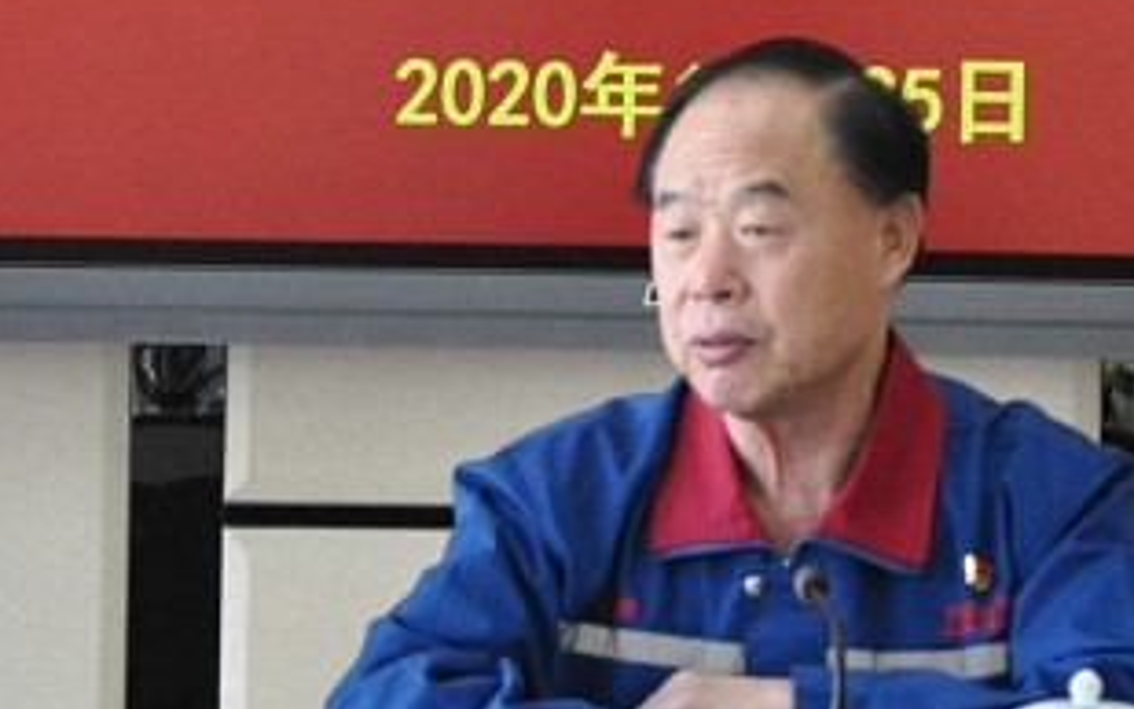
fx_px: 16026
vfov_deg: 2.5
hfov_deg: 4.1
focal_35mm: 519
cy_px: -61
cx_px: 686
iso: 800
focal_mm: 105
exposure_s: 1/60
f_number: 5.6
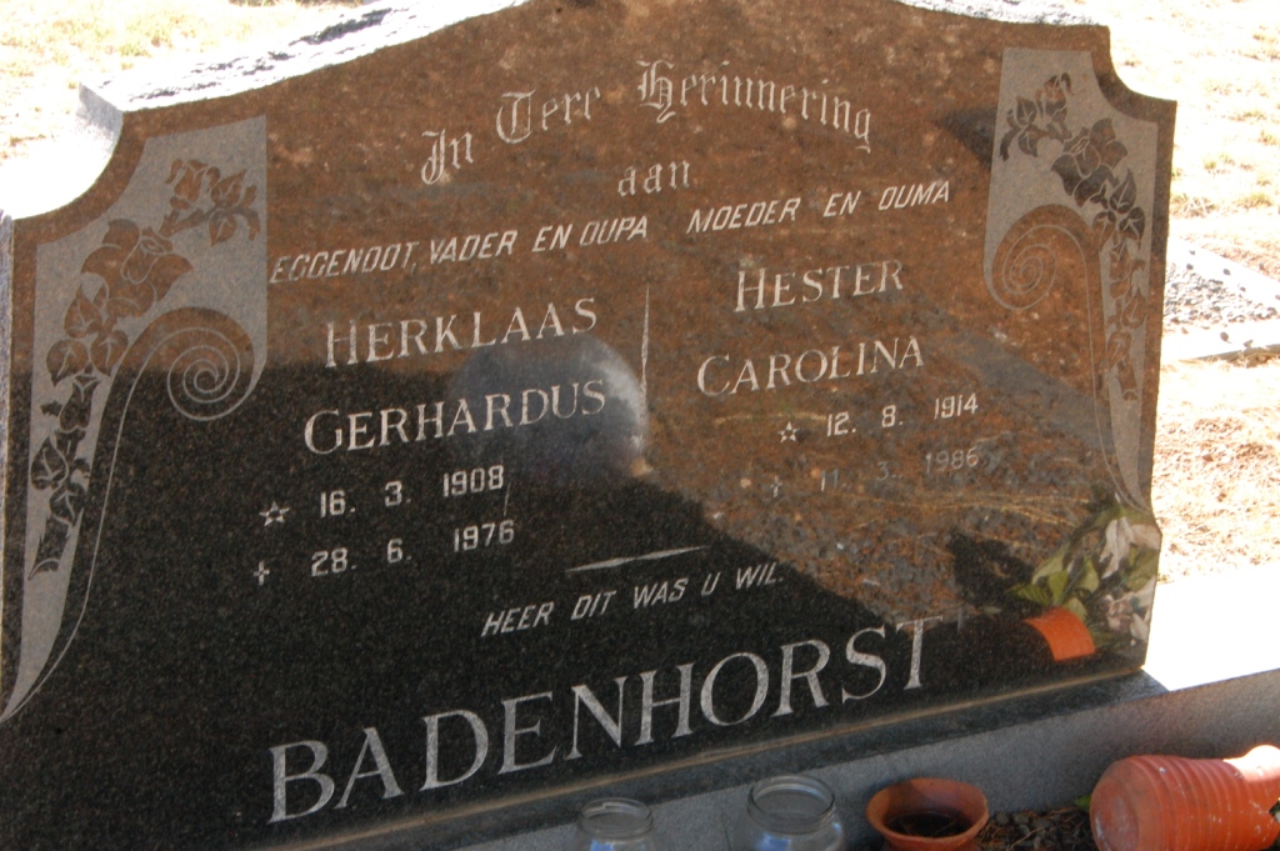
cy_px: 426
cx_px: 640
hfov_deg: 24.6
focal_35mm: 82
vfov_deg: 16.5
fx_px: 2931
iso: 1000
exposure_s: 1/30
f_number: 22
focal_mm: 55
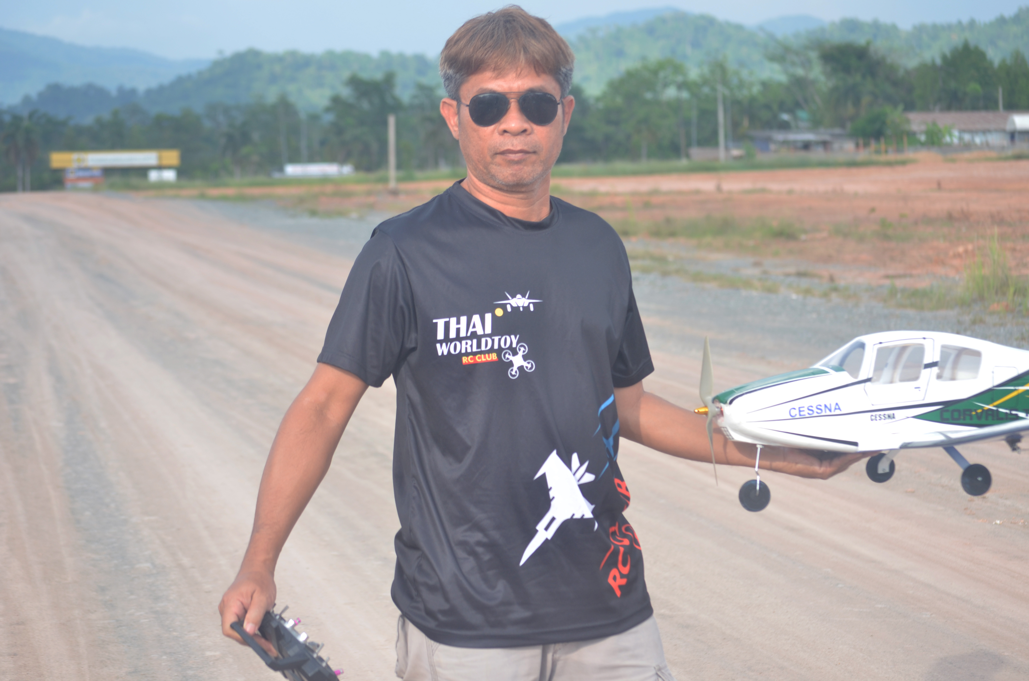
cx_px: 514
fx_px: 2781
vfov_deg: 14.0
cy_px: 340
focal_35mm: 98
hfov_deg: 21.0
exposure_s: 1/400
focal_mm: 65
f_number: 5.6
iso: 250
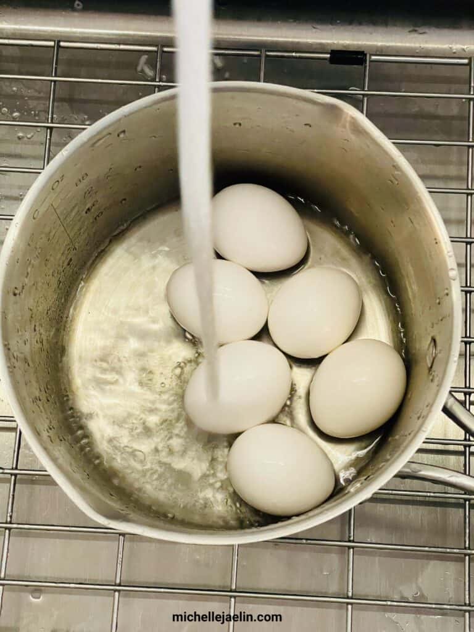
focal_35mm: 52
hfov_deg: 28.0
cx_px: 237
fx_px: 949
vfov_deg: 36.8
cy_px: 316
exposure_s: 1/40
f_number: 2
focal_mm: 6
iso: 800
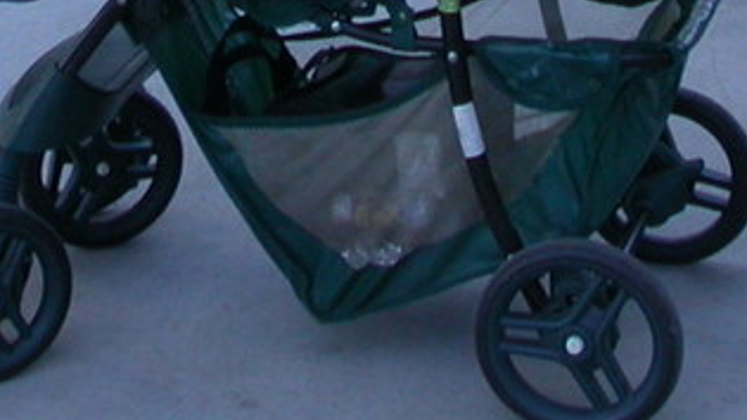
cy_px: -643
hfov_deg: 12.8
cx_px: 168
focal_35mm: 168
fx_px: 3327
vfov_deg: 6.8
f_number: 4.7
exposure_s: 1/106
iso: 100
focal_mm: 7.85
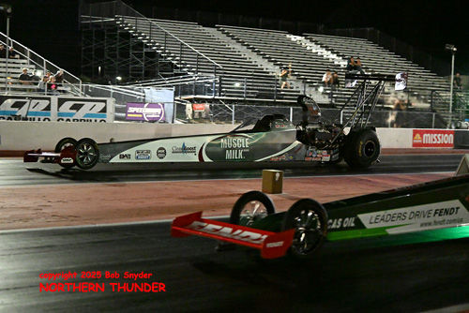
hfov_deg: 28.8
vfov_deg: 19.5
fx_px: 912
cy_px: 156
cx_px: 234
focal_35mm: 70
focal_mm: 70
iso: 22800
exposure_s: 1/800
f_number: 2.8
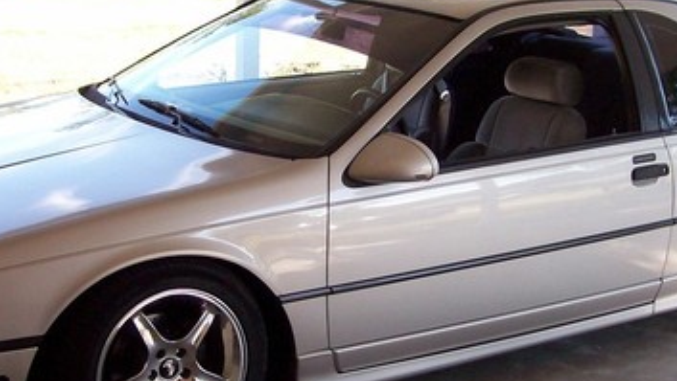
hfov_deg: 29.7
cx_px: 322
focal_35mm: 71
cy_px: 192
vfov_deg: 17.0
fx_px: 1275
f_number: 2.7
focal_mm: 6
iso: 80
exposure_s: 1/151
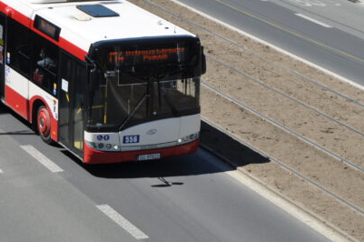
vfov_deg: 9.4
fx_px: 1474
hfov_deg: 14.1
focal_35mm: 146
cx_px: 208
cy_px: 91
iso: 200
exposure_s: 1/320
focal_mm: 52
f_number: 9
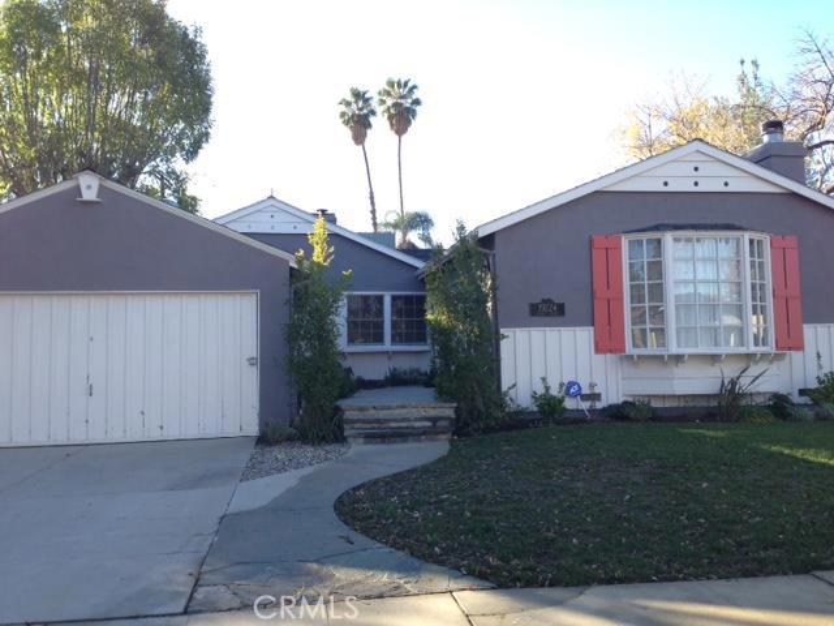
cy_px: 313
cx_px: 417
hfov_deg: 55.4
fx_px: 795
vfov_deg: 42.9
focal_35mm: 33
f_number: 2.4
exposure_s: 1/231
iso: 50
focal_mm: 4.12
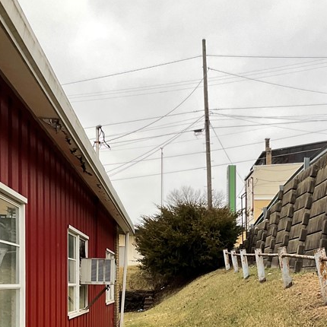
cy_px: 272
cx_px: 240
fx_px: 652
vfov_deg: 27.5
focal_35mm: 61
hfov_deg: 27.8
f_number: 1.8
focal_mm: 3
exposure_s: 1/120
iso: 20
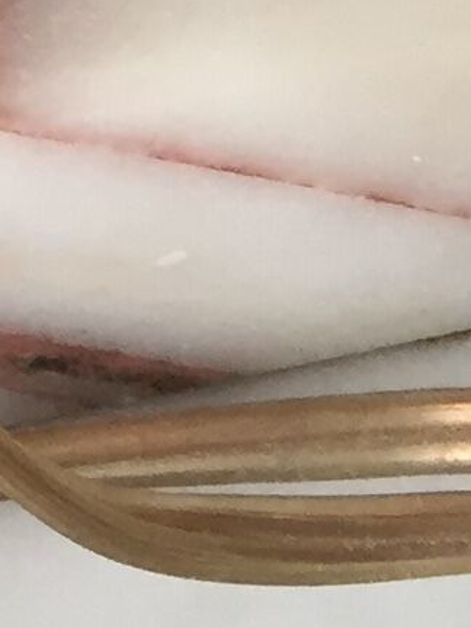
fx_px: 3973
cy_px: 1397
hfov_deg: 6.6
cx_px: 826
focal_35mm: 219
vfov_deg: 8.4
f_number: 2.2
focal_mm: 4.15
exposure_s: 1/33
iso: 40
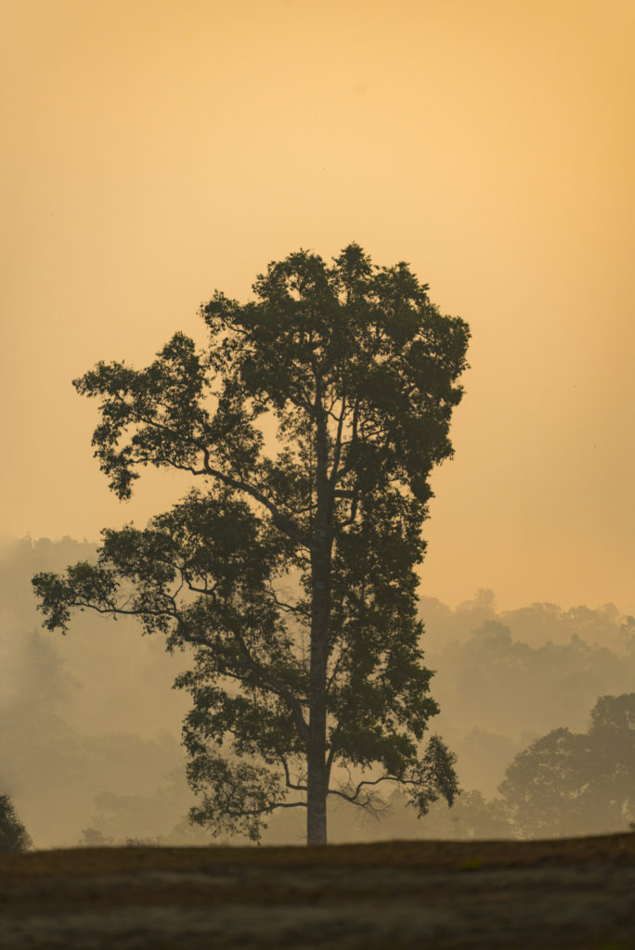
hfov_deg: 4.6
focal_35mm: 300
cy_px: 475
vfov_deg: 6.9
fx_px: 7926
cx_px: 318
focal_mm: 300
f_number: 4
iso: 160
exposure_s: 1/1000
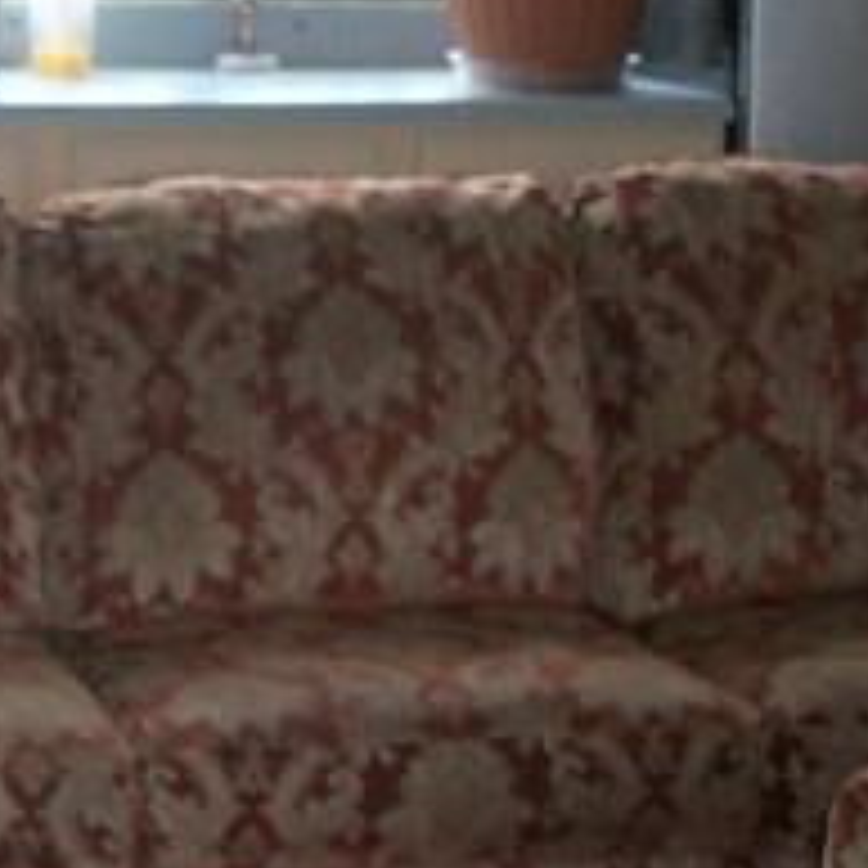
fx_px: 4255
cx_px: -31
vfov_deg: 11.6
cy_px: 342
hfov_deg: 11.5
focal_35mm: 150
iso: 160
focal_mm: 5.7
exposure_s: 1/30
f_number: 2.9
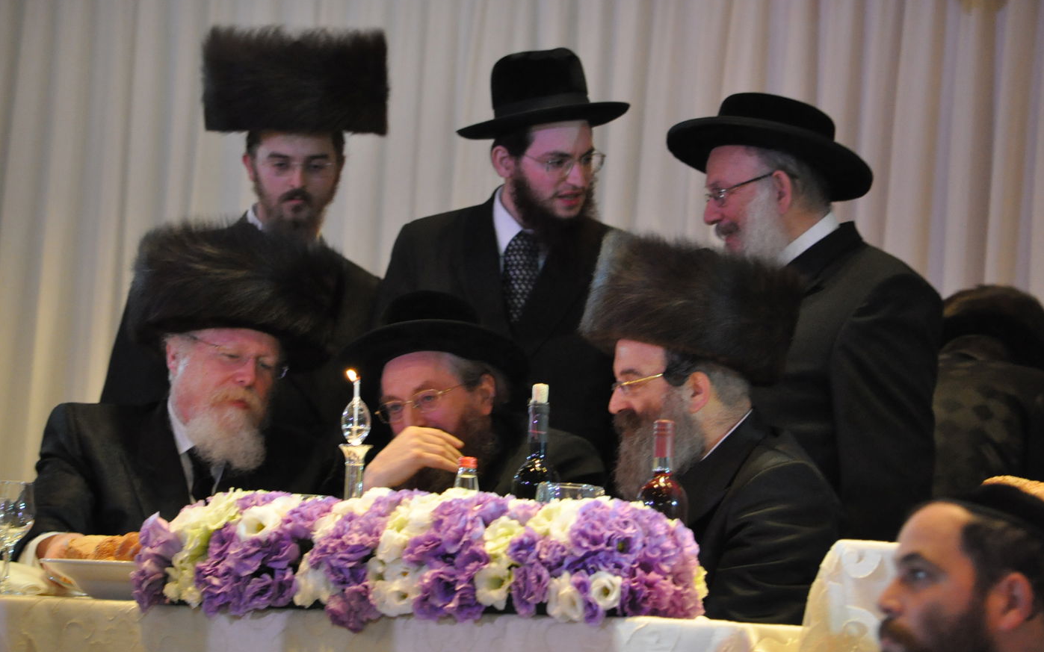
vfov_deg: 6.4
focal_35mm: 207
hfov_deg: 10.2
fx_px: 5875
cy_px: 313
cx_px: 522
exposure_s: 1/50
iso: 2500
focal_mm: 135
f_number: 5
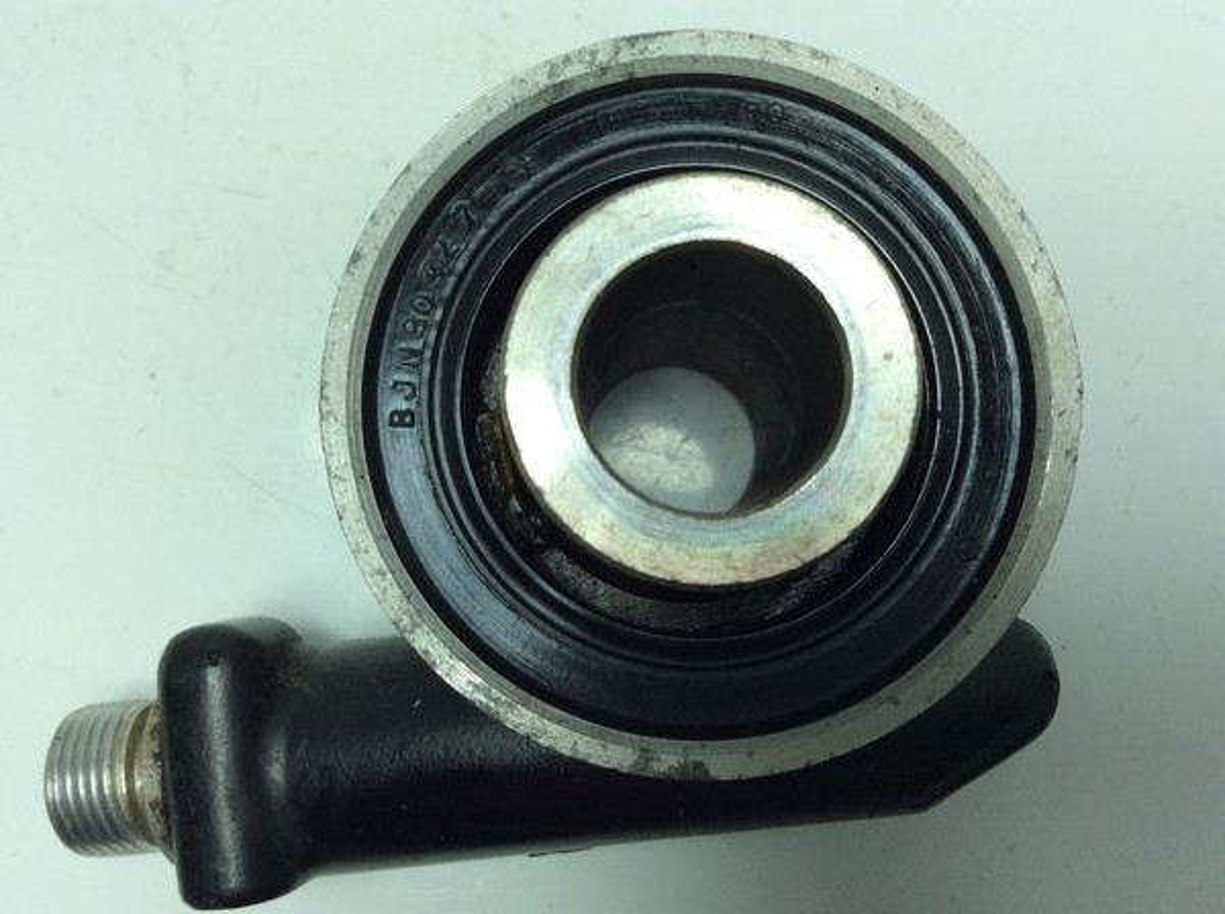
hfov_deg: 56.9
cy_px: 457
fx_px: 1131
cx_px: 612
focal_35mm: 32
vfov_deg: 44.0
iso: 32
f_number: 2.4
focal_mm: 3.3
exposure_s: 1/316
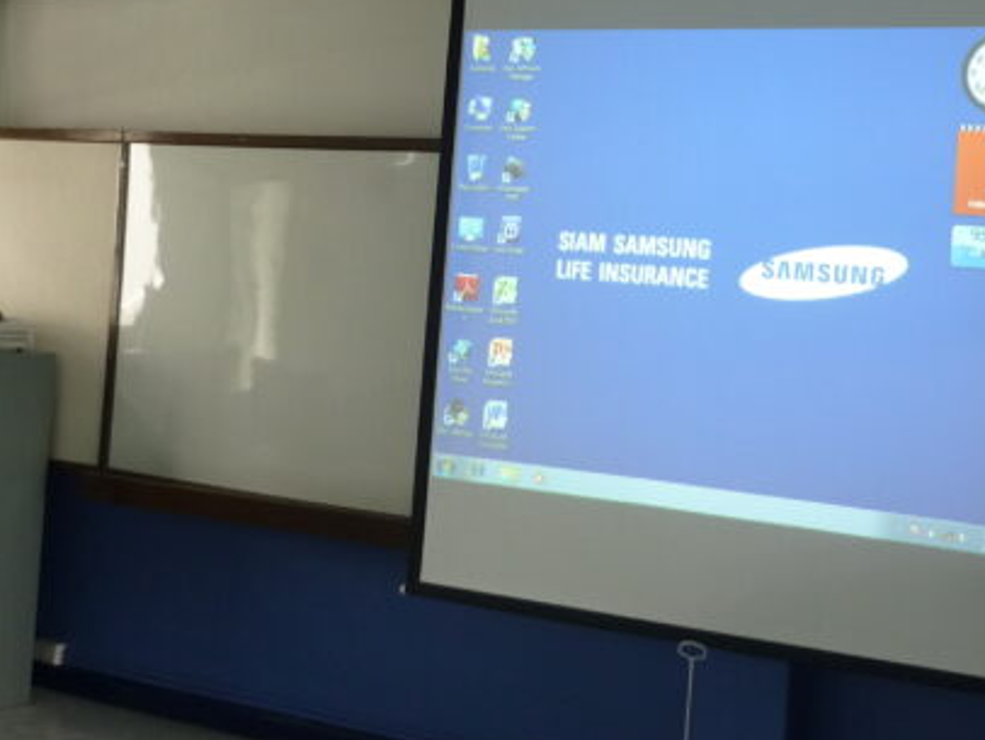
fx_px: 1851
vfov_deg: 22.4
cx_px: 386
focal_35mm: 65
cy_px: 175
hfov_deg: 29.7
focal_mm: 5.5
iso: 160
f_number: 2.8
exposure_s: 1/30
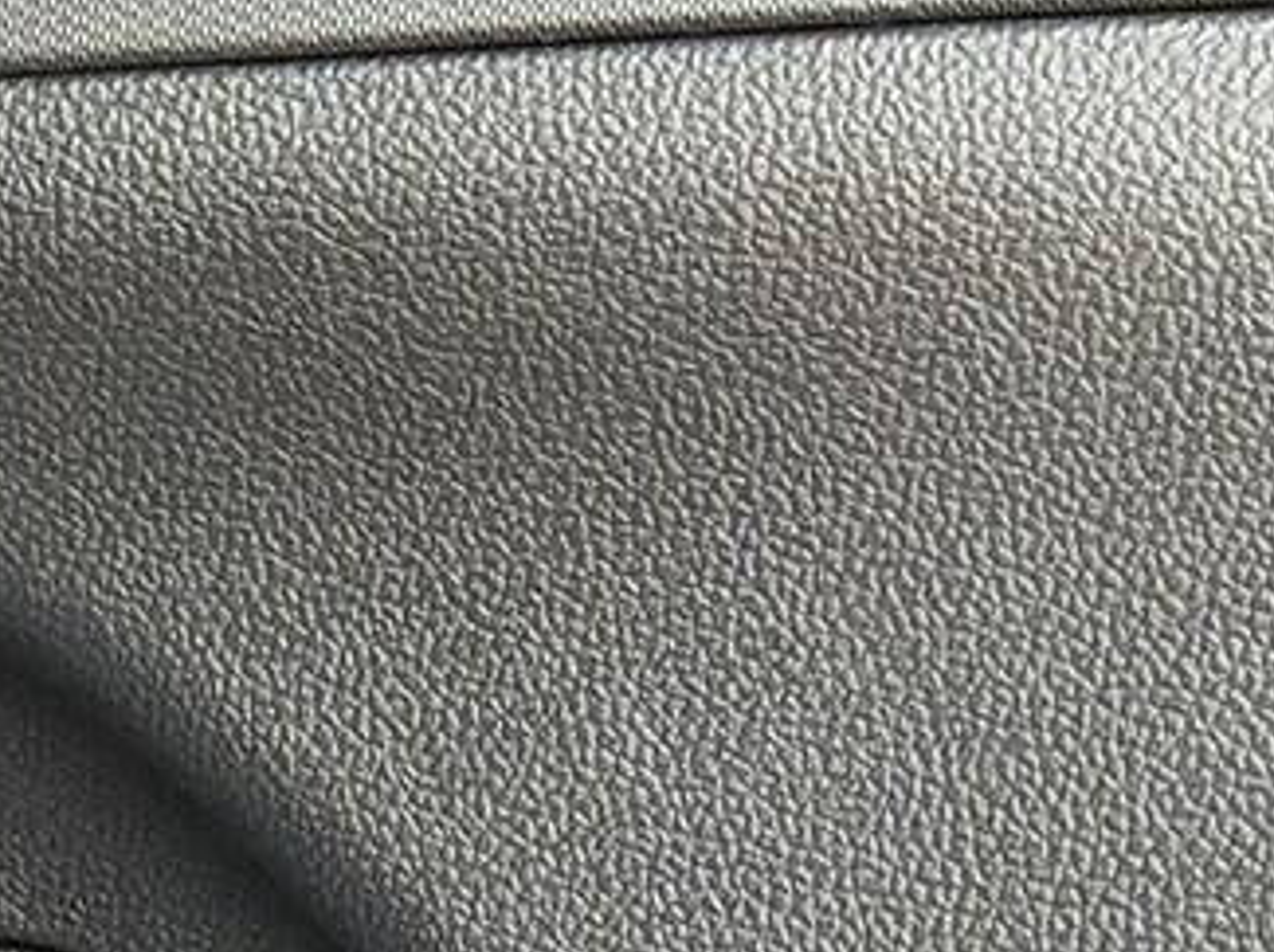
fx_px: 7831
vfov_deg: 6.9
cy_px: 1316
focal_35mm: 213
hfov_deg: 8.7
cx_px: -1356
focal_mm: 6.76
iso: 160
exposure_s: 1/84
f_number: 1.78
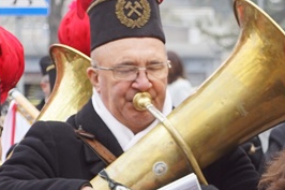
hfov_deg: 5.1
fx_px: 3188
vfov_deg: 3.4
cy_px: 252
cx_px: 311
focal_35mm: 403
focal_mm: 70
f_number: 5.6
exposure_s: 1/160
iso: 400
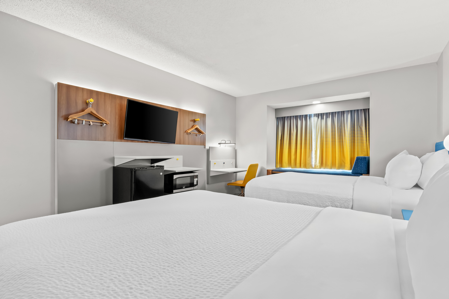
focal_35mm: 18
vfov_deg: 68.3
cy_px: 150
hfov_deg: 91.0
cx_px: 224
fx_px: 221
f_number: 7.1
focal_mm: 11.8
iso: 250
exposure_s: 1/2
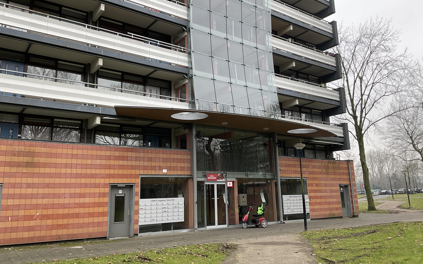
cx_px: 213
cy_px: 120
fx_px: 357
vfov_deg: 40.6
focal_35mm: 31
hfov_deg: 61.2
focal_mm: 3
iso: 16
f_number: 1.8
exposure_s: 1/122
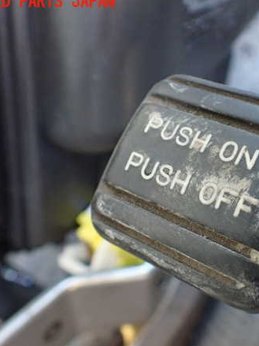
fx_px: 409
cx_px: 208
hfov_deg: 34.1
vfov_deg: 45.8
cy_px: 169
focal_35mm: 41
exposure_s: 1/30
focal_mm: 5.4
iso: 800
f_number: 2.3
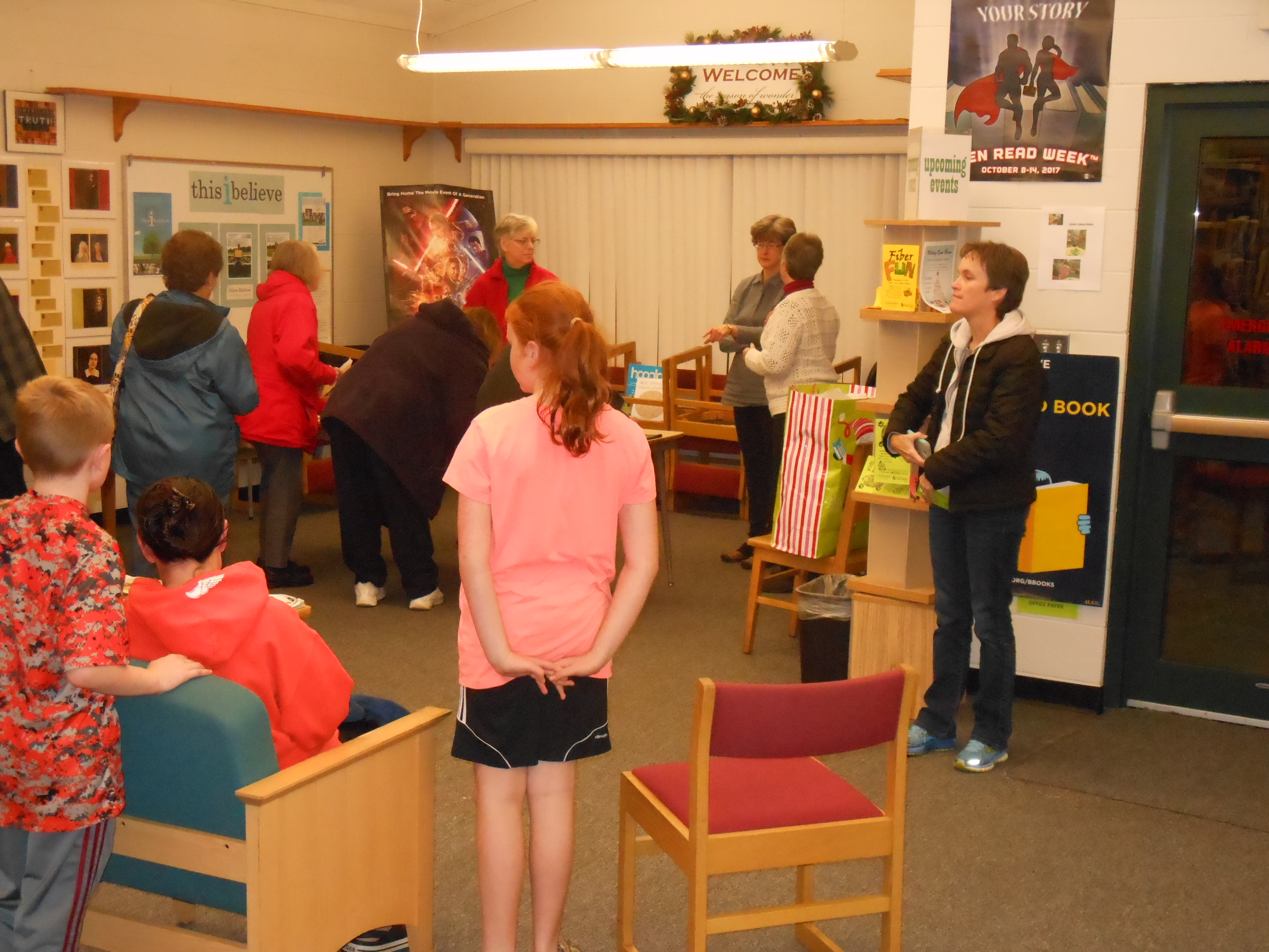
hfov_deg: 38.2
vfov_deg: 29.1
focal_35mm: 50
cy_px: 476
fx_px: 1833
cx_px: 634
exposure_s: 1/60
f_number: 4
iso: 800
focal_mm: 8.9
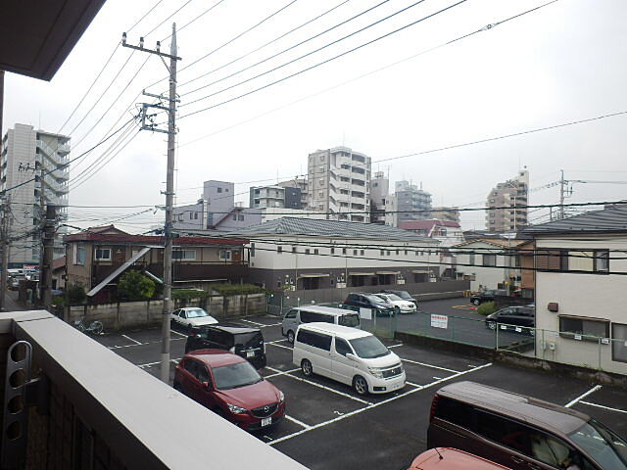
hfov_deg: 71.6
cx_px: 314
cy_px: 235
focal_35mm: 24
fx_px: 435
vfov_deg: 56.8
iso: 80
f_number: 3
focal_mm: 4.2
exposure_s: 1/500
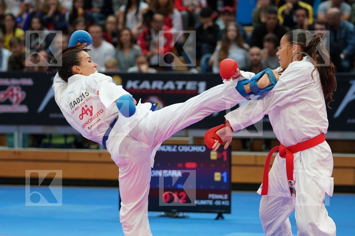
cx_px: 178
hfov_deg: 12.7
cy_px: 118
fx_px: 1597
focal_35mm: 162
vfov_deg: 8.5
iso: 2000
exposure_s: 1/1000
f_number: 2.8
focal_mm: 108
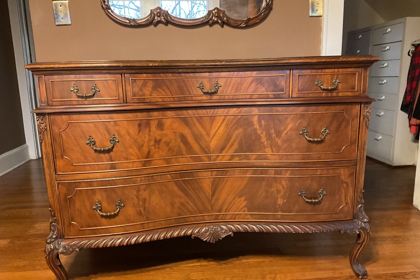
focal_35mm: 31
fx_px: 362
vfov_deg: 42.3
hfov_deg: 60.3
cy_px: 155
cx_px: 211
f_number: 1.8
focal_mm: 3
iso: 400
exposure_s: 1/30
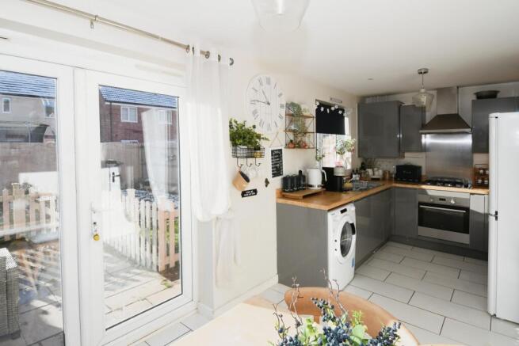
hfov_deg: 90.0
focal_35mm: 18
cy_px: 173
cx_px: 260
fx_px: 260
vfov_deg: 67.4
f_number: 13
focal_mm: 12
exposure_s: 1/250
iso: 800
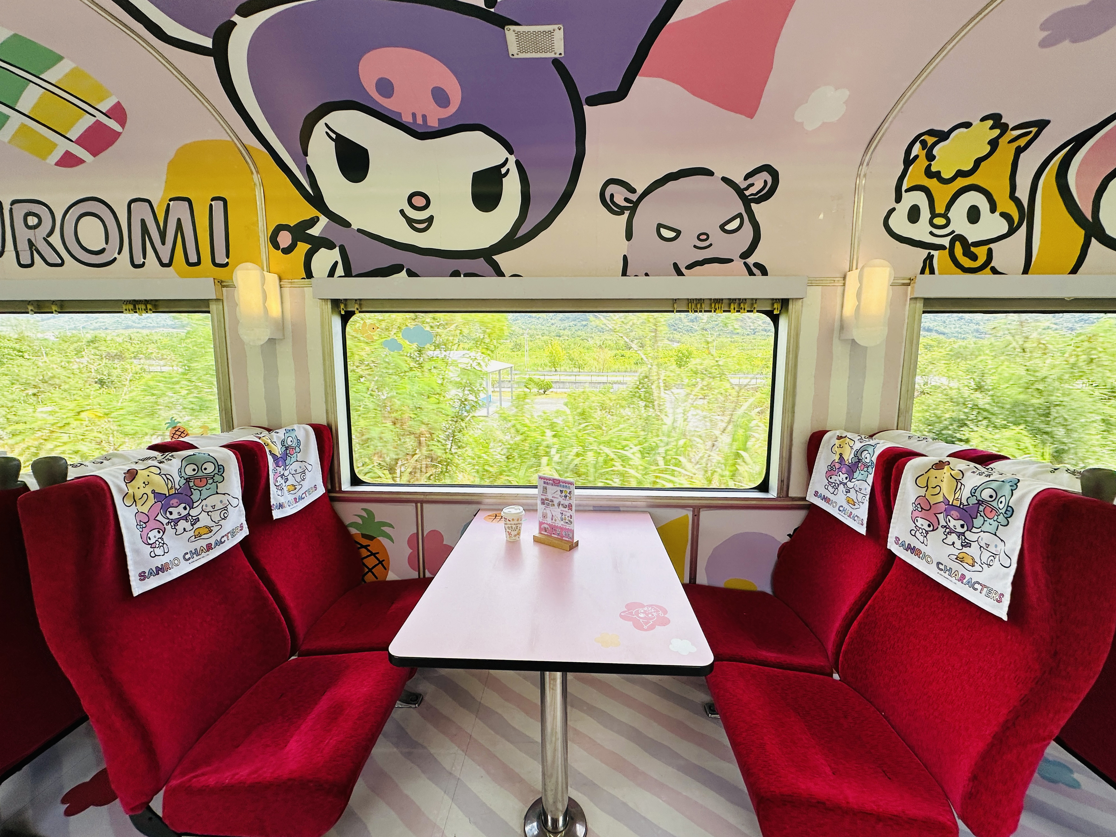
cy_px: 418
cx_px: 558
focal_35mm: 14
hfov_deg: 102.1
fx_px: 451
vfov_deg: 85.7
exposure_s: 1/104
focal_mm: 2.22
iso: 40
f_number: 2.2
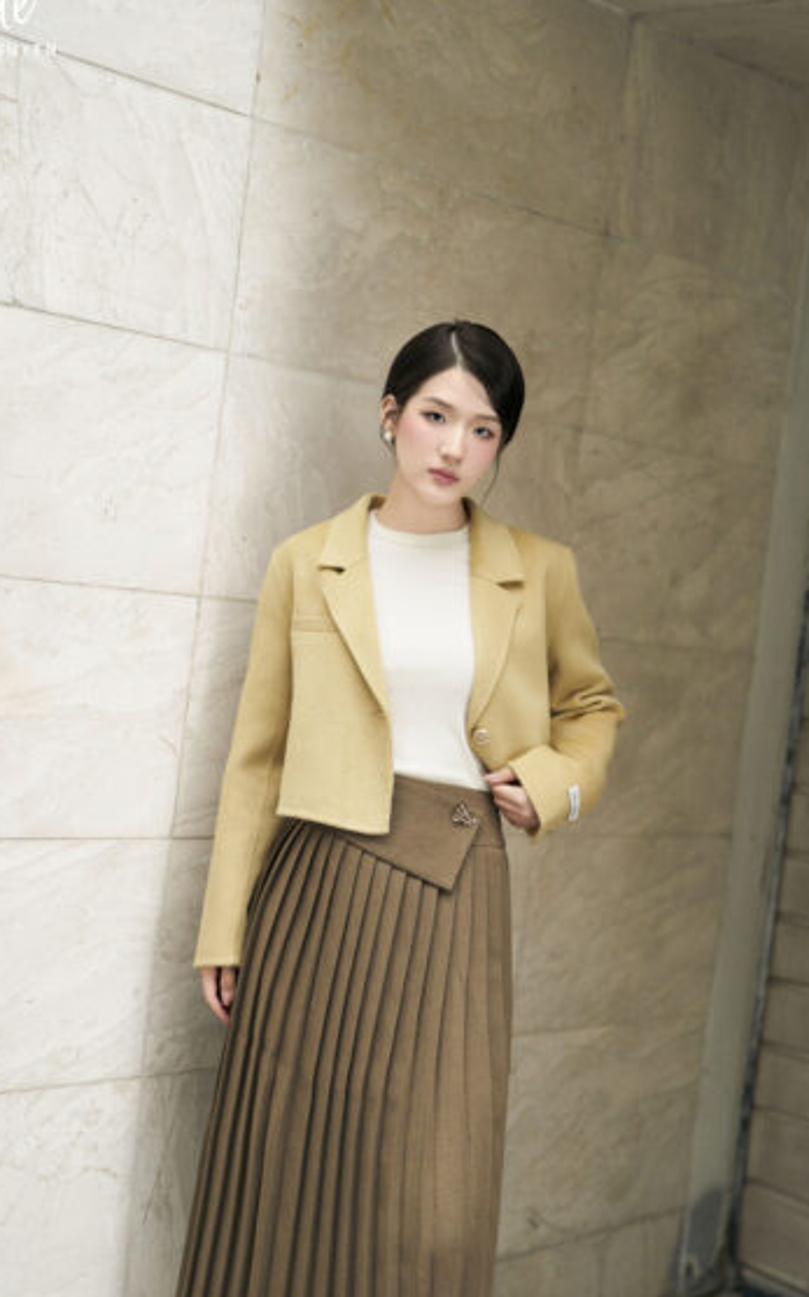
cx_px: 416
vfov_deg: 31.9
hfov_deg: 20.3
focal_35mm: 64
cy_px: 751
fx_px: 2260
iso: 1250
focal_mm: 50
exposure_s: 1/160
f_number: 1.4
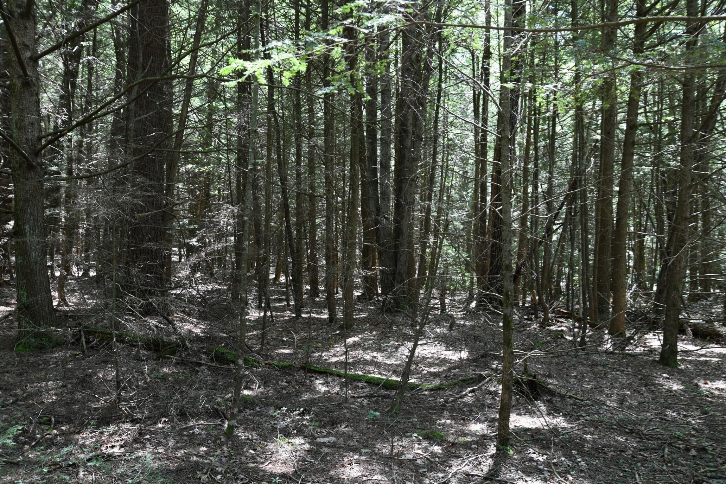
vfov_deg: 37.9
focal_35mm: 35
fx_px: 706
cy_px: 242
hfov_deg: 54.4
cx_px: 363
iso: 1600
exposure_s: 1/50
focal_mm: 35
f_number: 8
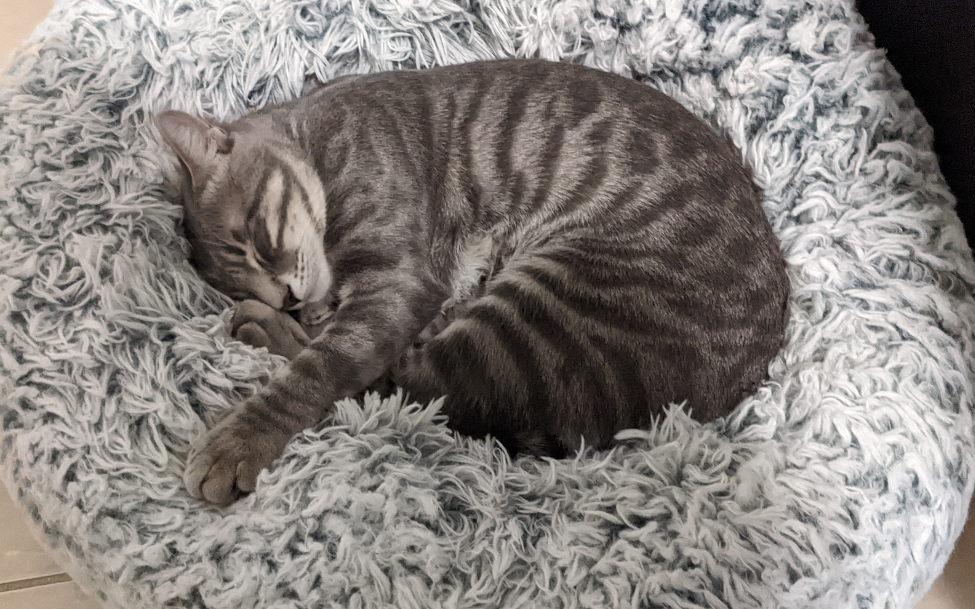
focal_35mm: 33
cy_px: 380
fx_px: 877
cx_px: 452
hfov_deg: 58.1
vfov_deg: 38.1
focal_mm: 4.38
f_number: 1.73
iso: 2541
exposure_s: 1/60
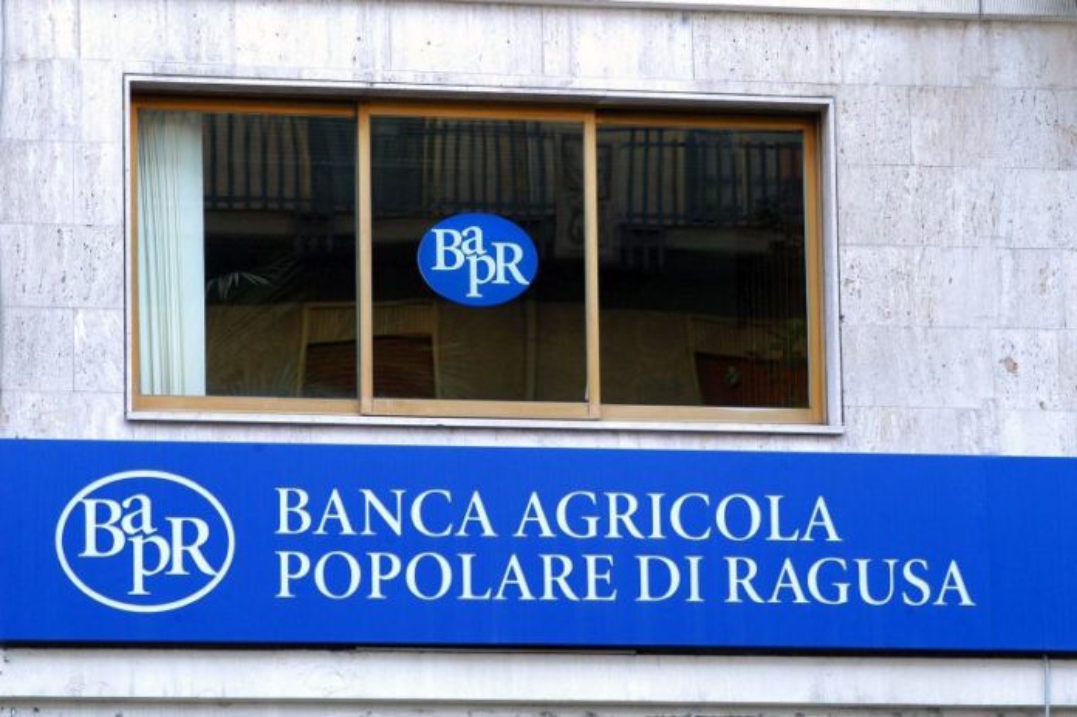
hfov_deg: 11.0
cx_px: 538
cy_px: 358
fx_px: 5605
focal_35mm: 188
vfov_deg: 7.3
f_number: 6.3
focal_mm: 125
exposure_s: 1/200
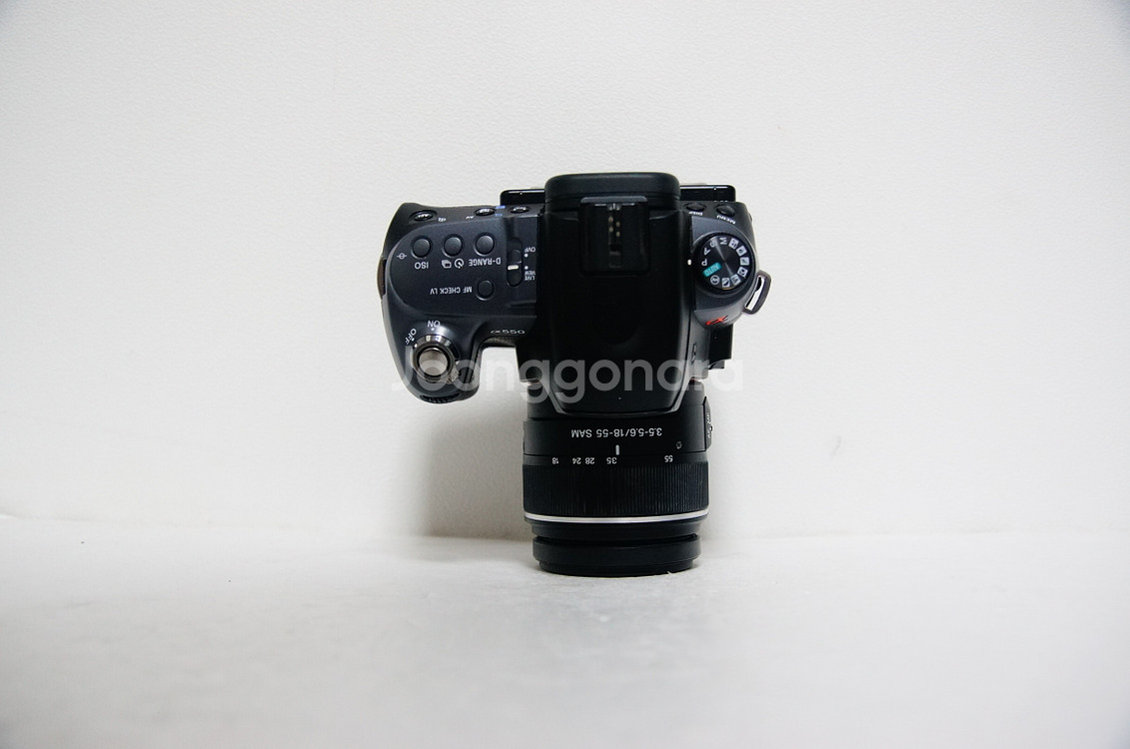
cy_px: 374
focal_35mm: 33
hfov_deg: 57.3
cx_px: 565
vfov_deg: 39.8
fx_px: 1034
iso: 1600
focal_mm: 22
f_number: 3.5
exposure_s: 1/60
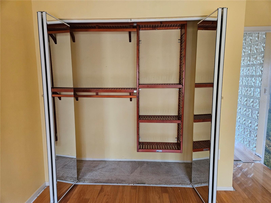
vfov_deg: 58.9
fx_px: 180
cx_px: 136
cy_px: 102
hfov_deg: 73.9
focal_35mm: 23
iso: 800
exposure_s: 1/60
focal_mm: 5.4
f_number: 1.8
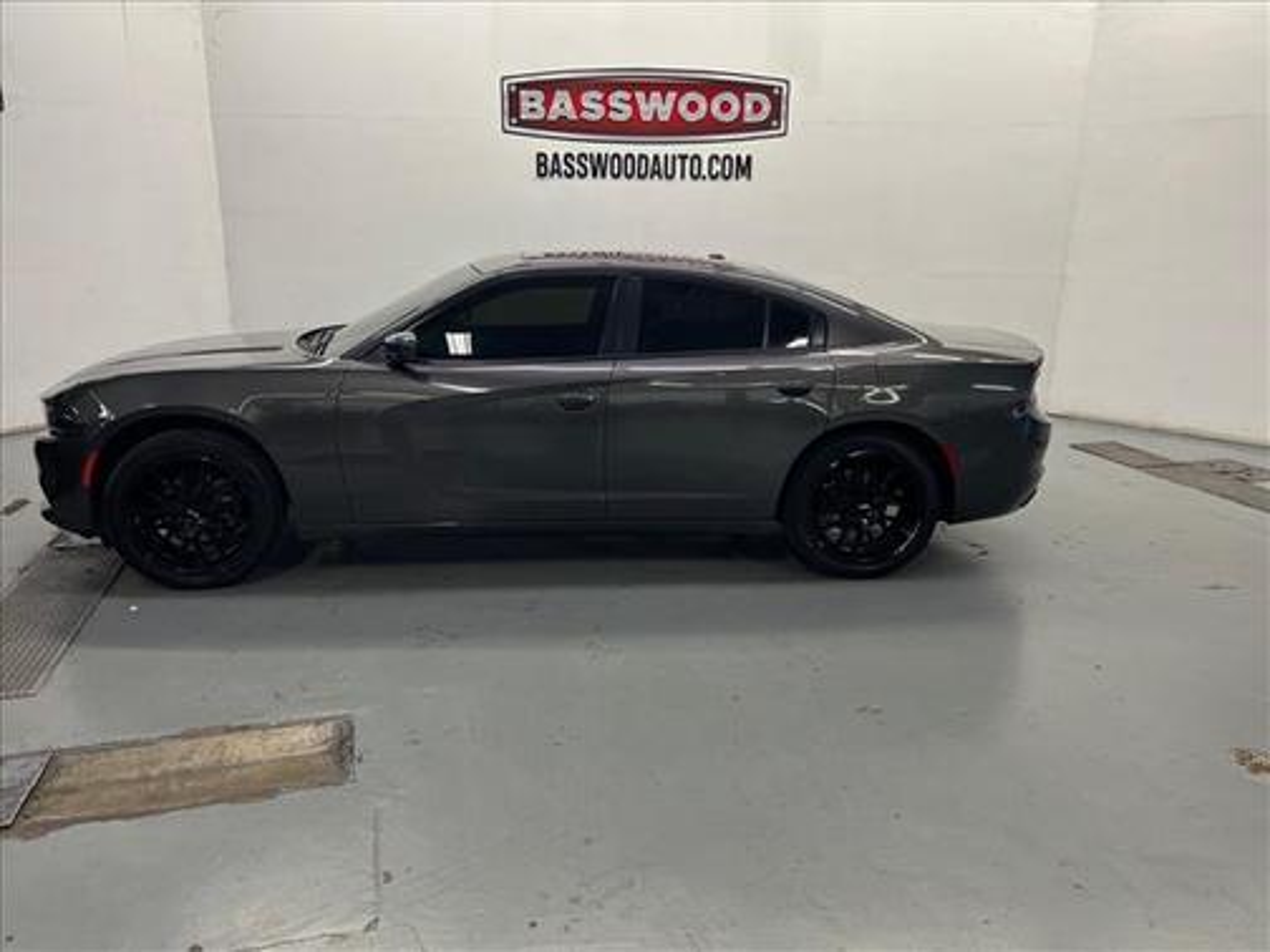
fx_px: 954
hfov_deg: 67.3
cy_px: 476
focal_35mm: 26
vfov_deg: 53.1
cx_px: 635
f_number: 1.5
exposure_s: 1/60
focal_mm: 5.7
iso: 80
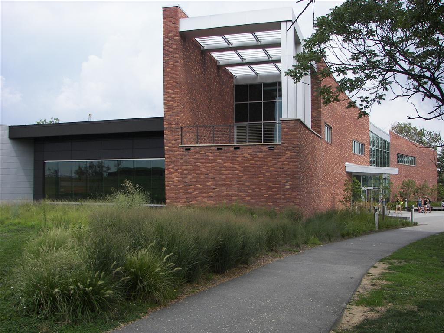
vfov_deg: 39.7
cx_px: 222
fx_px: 462
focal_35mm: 36
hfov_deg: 51.4
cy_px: 166
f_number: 2.8
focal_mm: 6
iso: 64
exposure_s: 1/800
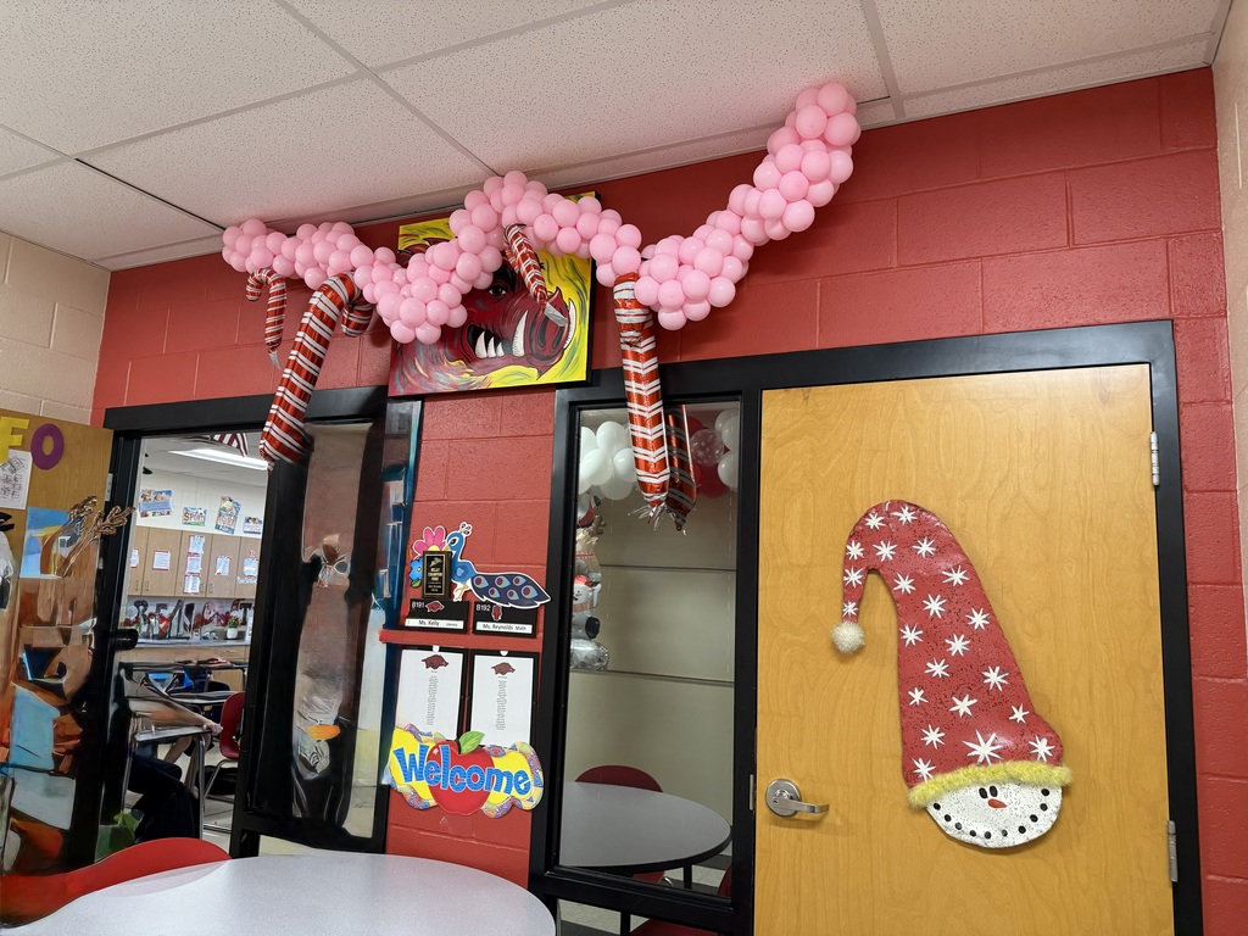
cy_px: 468
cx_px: 624
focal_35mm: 24
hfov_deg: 71.6
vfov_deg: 56.8
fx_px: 865
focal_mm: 6.76
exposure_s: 1/60
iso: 200
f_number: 1.78
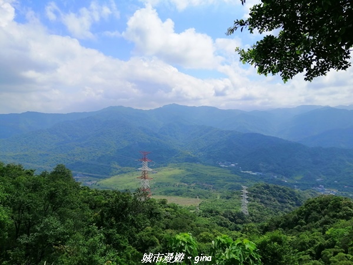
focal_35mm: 26
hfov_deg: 67.3
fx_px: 265
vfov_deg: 53.1
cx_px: 176
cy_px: 132
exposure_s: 1/1718
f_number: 2.2
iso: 50
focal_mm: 3.81
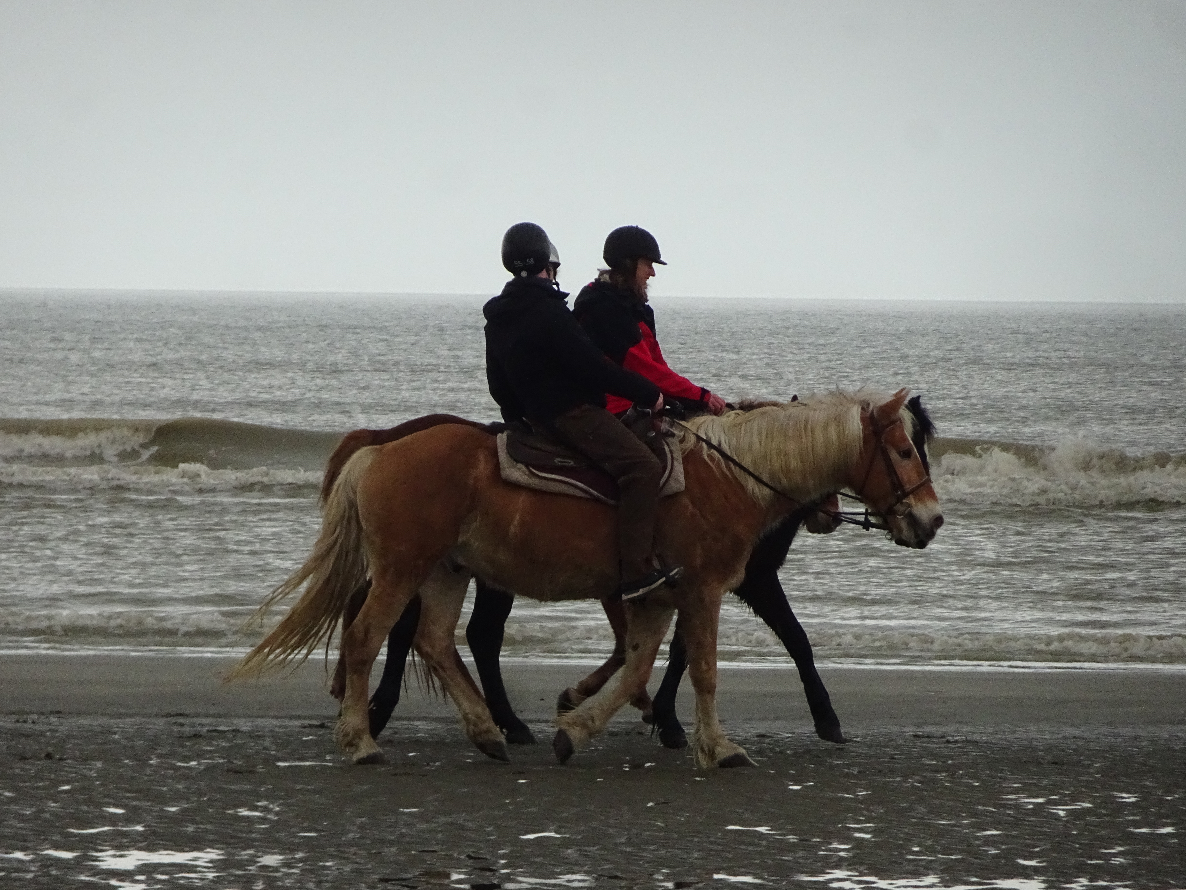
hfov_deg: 5.0
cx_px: 593
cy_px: 445
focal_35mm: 400
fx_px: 13705
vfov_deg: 3.7
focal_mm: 68.35
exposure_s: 1/250
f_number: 6.3
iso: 500
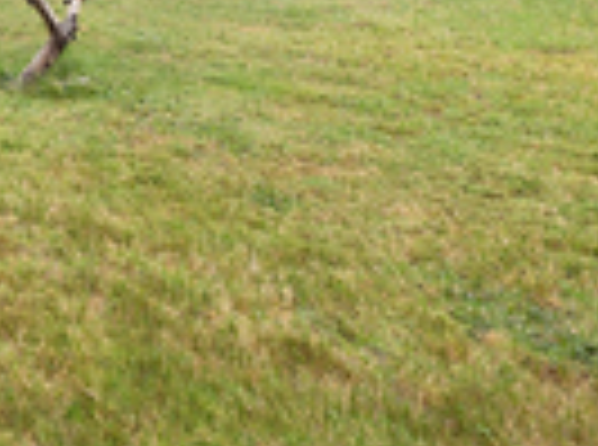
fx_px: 1120
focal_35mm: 65
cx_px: -481
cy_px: -200
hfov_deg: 20.7
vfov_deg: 19.8
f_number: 7.1
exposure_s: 1/160
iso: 100
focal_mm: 14
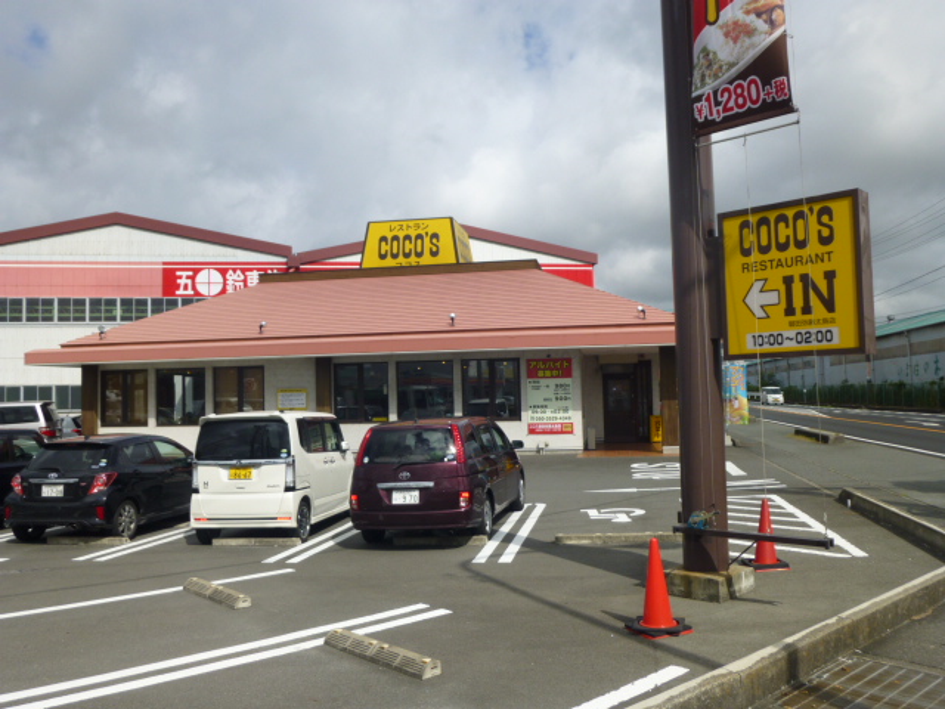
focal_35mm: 29
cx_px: 472
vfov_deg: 48.2
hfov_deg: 61.7
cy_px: 354
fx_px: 792
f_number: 9
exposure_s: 1/250
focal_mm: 5.2
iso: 100
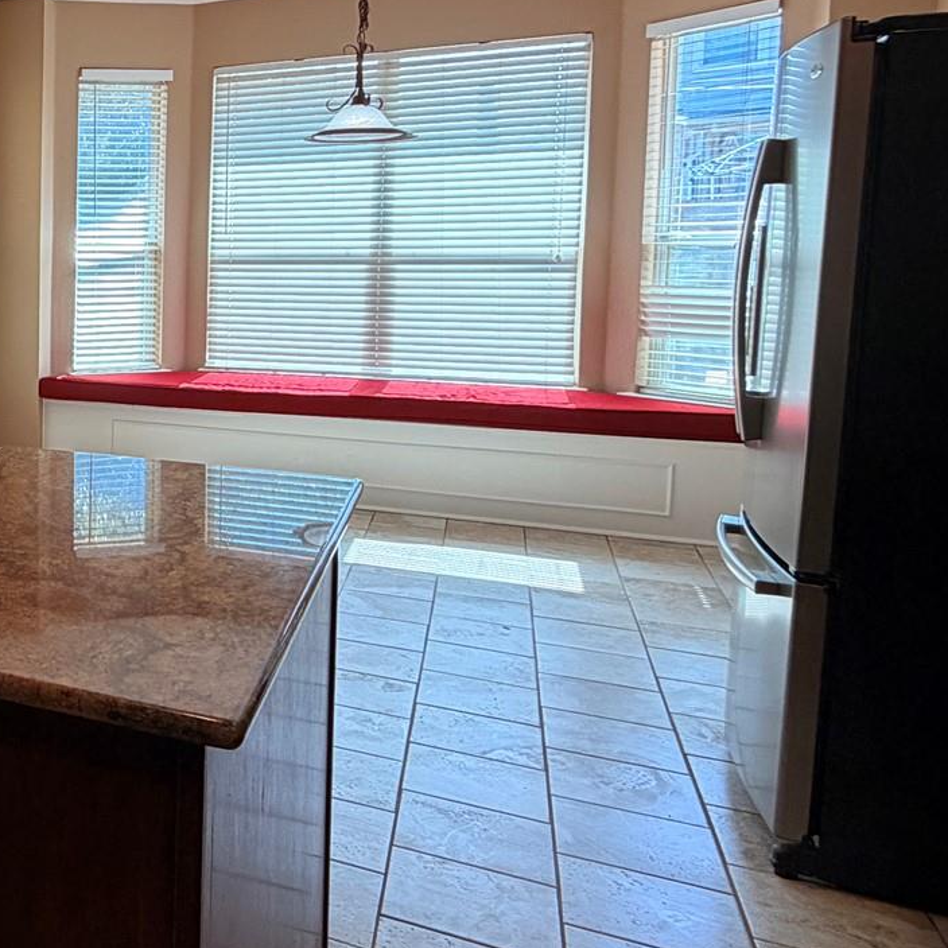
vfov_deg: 45.5
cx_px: -234
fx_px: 1115
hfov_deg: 34.8
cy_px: 329
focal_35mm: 36
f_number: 2.2
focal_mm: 2.22
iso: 80
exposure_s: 1/120
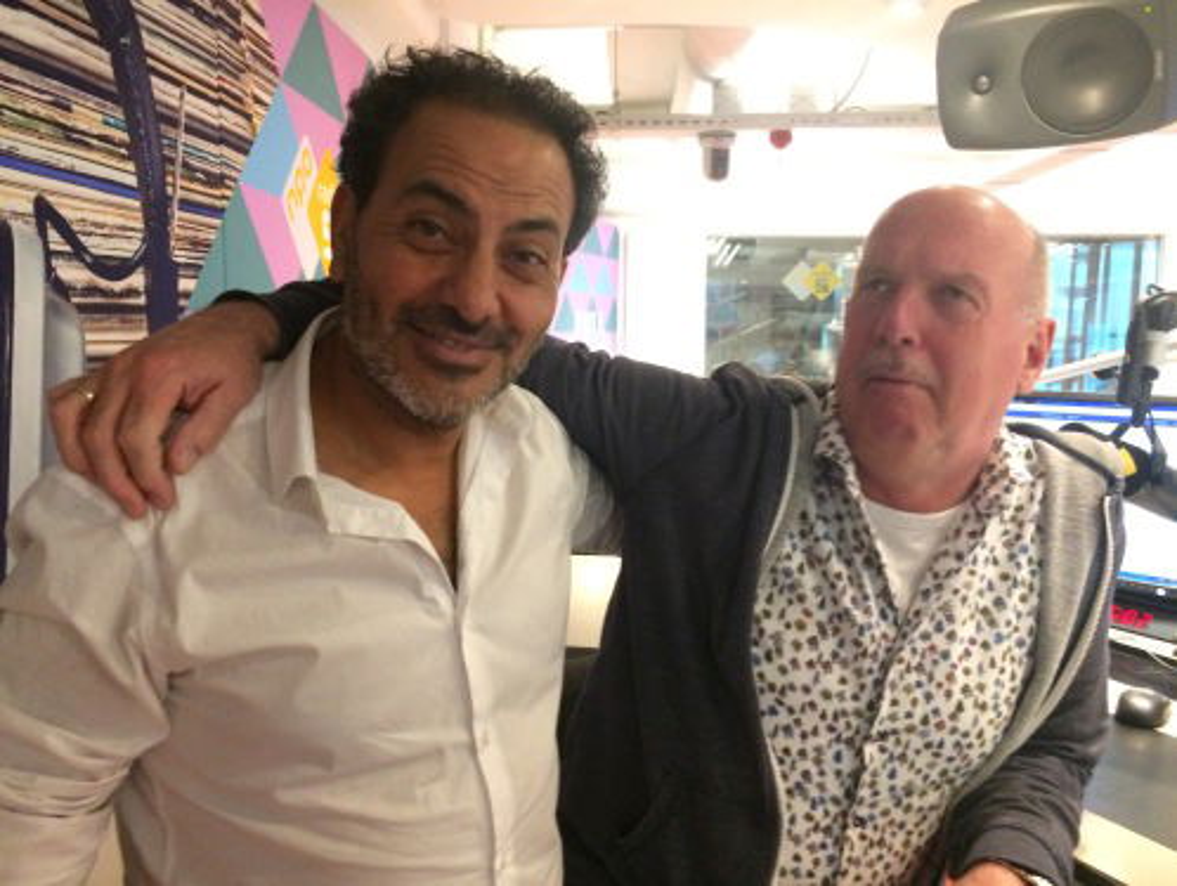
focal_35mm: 29
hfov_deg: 61.6
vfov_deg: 48.3
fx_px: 987
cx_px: 588
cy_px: 443
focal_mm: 4.15
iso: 320
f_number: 2.2
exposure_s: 1/17
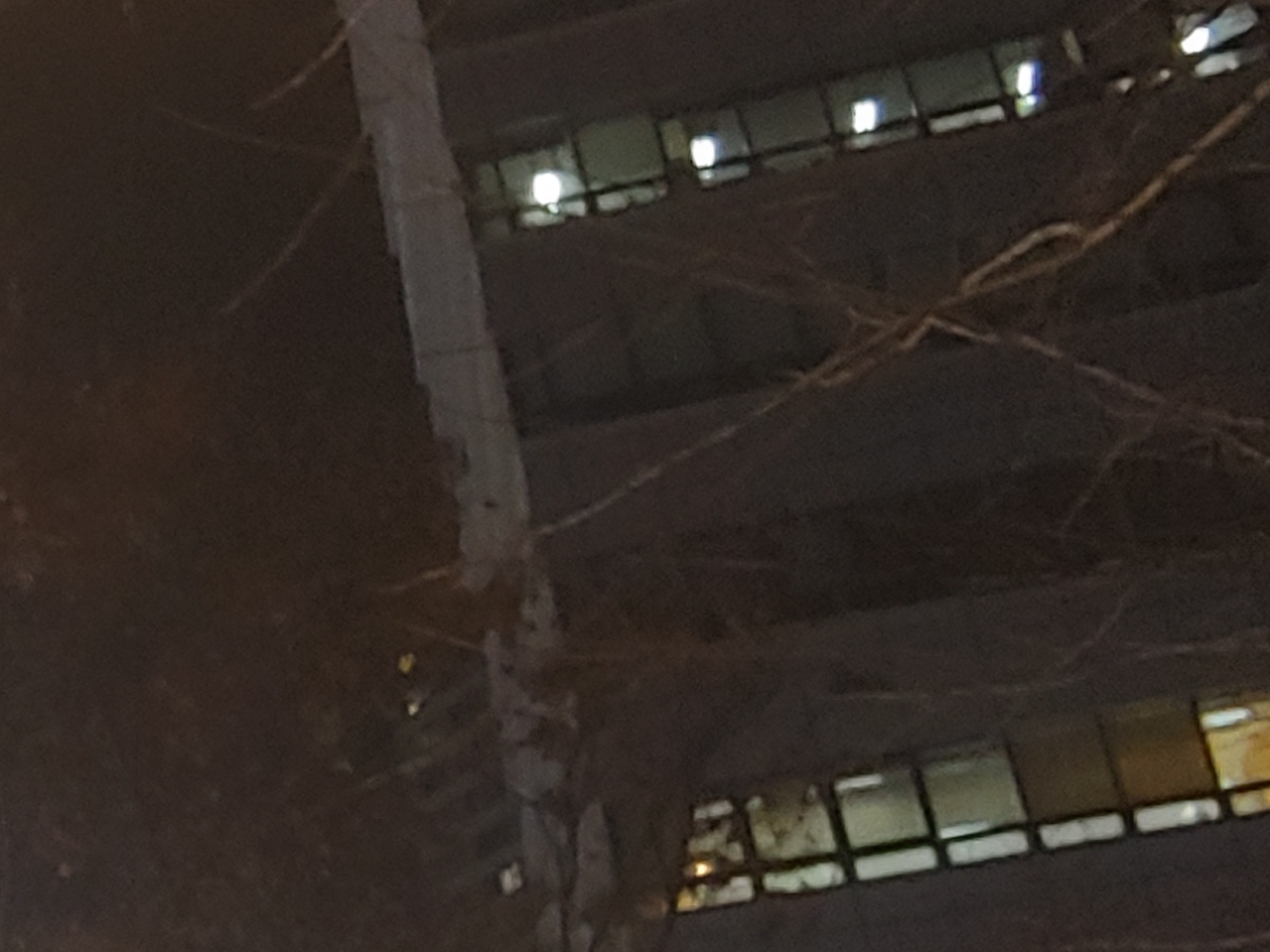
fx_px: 3338
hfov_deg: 18.3
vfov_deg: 16.0
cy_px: 906
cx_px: -799
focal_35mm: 91
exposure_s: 1/20
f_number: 1.9
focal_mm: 2.18
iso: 350
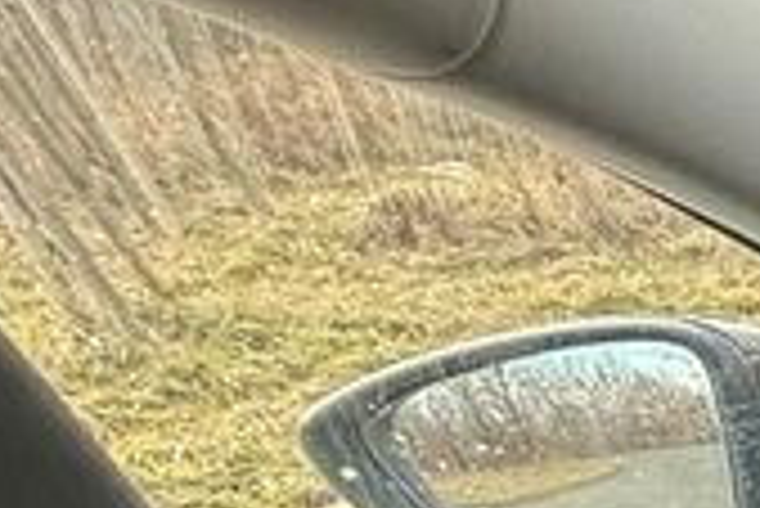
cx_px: 2271
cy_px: 1268
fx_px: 1859
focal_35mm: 88
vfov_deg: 12.1
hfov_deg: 11.6
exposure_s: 1/99
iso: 160
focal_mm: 2.22
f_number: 2.2
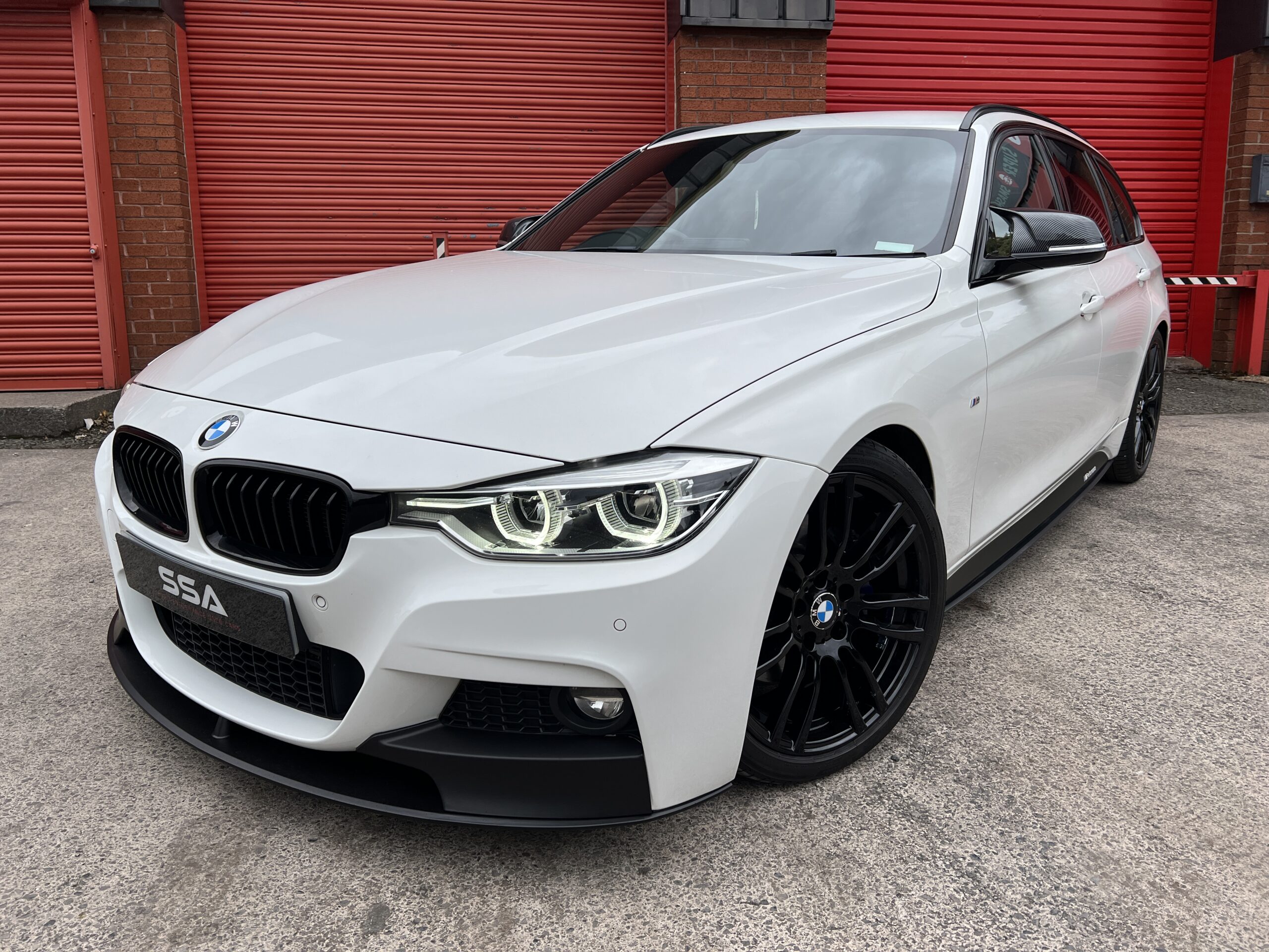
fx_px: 953
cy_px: 476
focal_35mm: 26
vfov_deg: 53.1
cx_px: 634
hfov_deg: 67.3
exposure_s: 1/2299
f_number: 1.5
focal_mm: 5.7
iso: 50
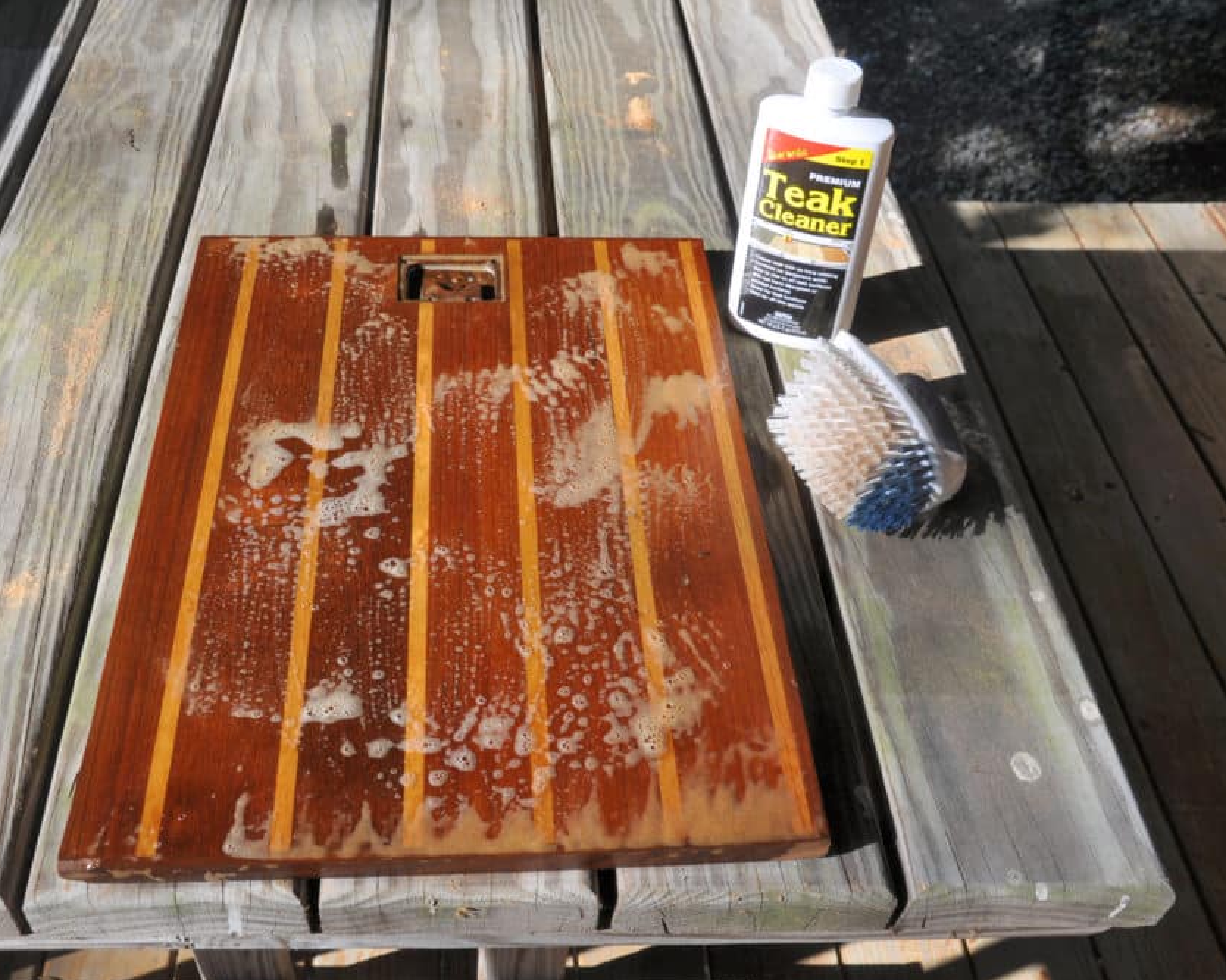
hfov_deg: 47.7
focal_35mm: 38
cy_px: 498
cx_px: 510
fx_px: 1379
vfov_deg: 39.1
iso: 200
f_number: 7.1
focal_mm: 22
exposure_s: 1/200
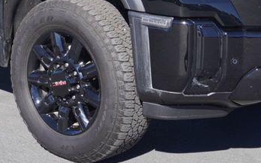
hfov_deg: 18.0
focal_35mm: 115
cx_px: 34
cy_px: -16
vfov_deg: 11.3
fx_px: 815
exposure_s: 1/160
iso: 100
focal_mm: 25
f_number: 6.3
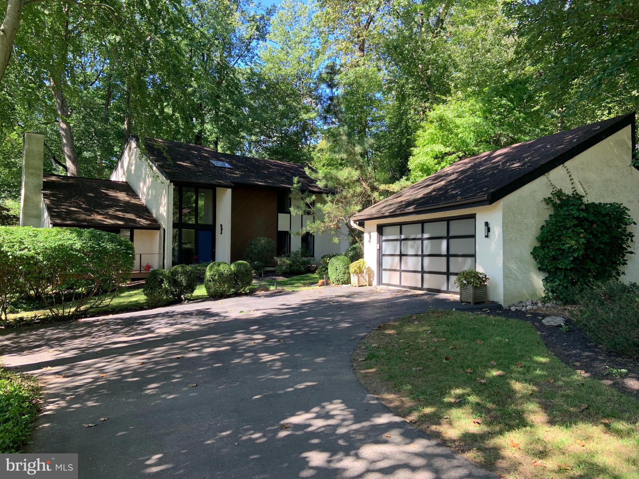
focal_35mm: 26
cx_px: 320
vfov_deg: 53.1
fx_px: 480
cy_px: 240
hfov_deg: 67.3
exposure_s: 1/121
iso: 25
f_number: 1.8
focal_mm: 4.25
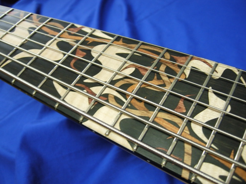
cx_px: 123
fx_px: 256
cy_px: 92
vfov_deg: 39.7
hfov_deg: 51.4
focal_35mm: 36
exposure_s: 1/4
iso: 168
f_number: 2.7
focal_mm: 7.5
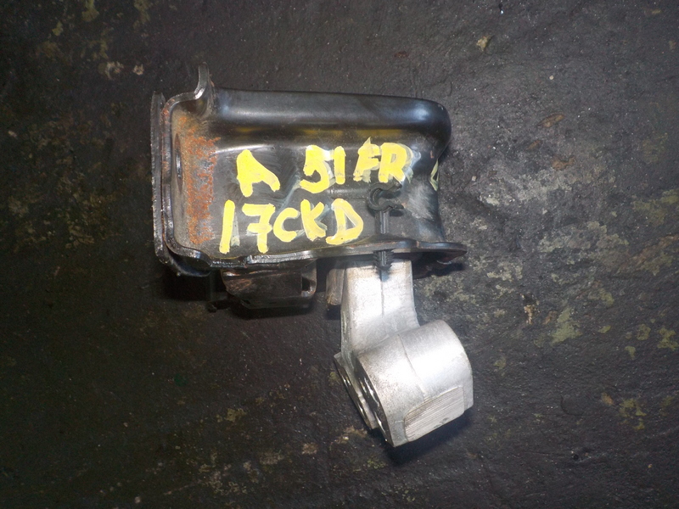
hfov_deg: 60.0
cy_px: 254
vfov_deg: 46.8
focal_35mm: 30
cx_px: 340
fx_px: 588
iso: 200
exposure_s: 1/30
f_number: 3.3
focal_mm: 4.1
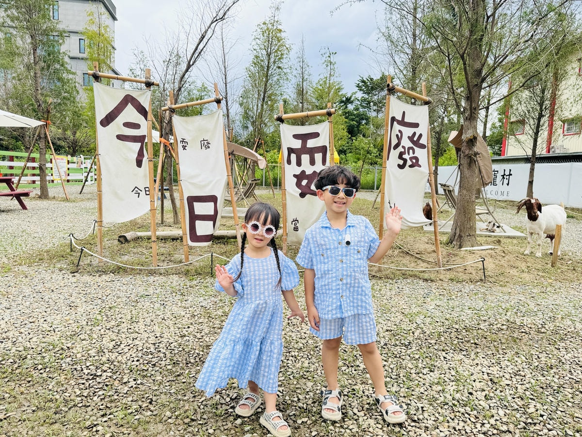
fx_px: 404
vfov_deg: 56.8
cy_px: 218
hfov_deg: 71.6
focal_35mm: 24
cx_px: 291
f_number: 1.78
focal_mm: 6.76
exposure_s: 1/1560
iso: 80
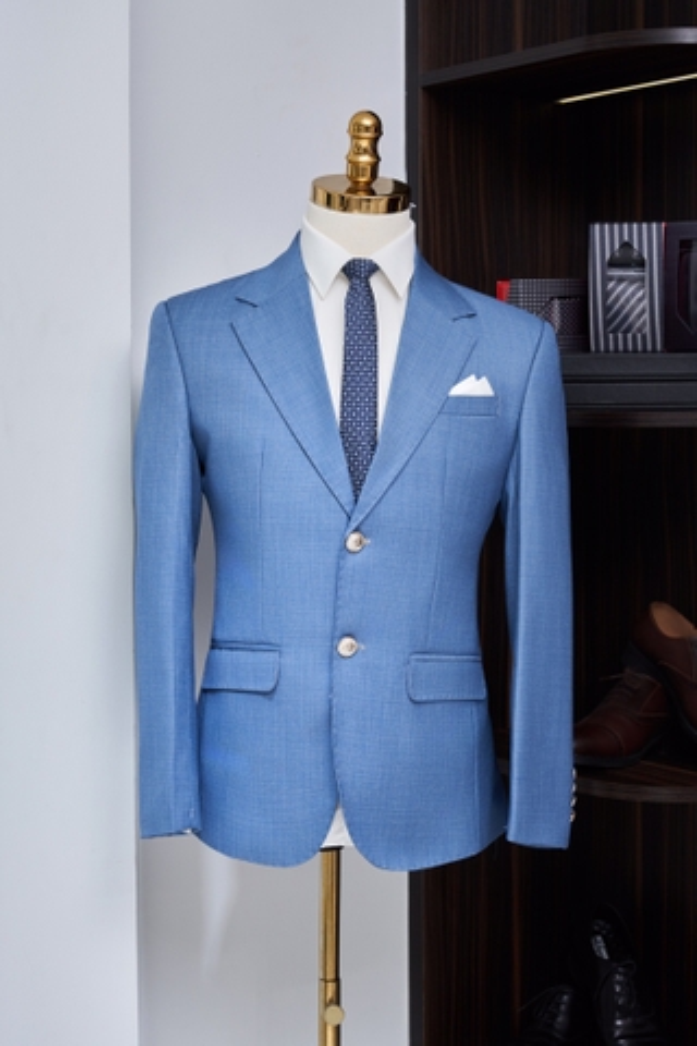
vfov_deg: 33.5
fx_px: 1737
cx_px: 348
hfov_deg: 22.7
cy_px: 523
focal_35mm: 60
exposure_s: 1/160
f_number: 8
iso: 400
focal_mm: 59.8
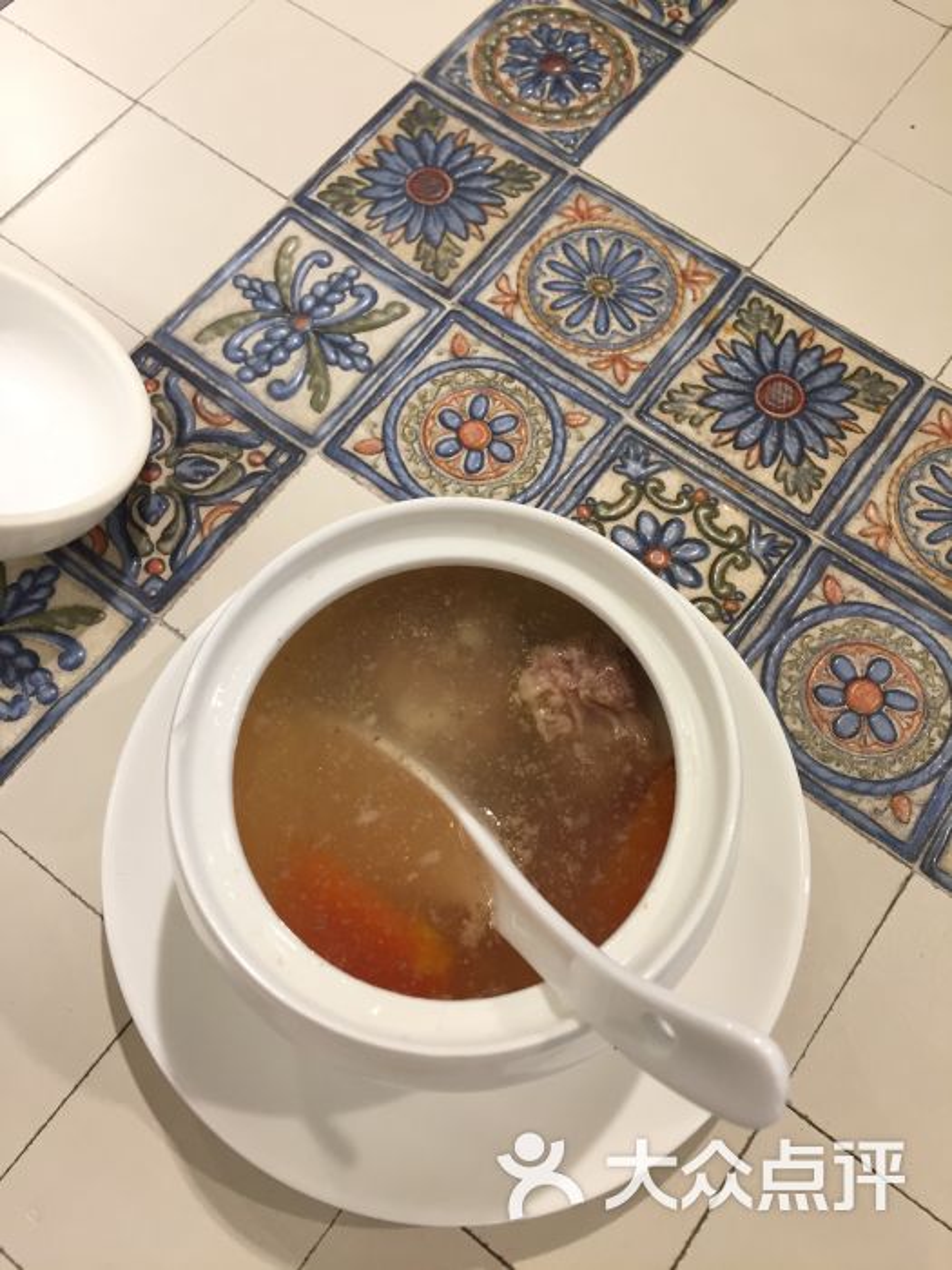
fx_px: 1063
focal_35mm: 29
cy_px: 635
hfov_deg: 48.2
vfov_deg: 61.7
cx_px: 476
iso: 40
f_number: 2.2
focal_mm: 4.15
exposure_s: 1/33
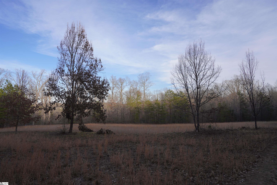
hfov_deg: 84.0
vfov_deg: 61.9
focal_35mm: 20
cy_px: 92
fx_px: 154
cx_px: 138
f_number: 4.5
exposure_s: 1/400
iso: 100
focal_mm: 20
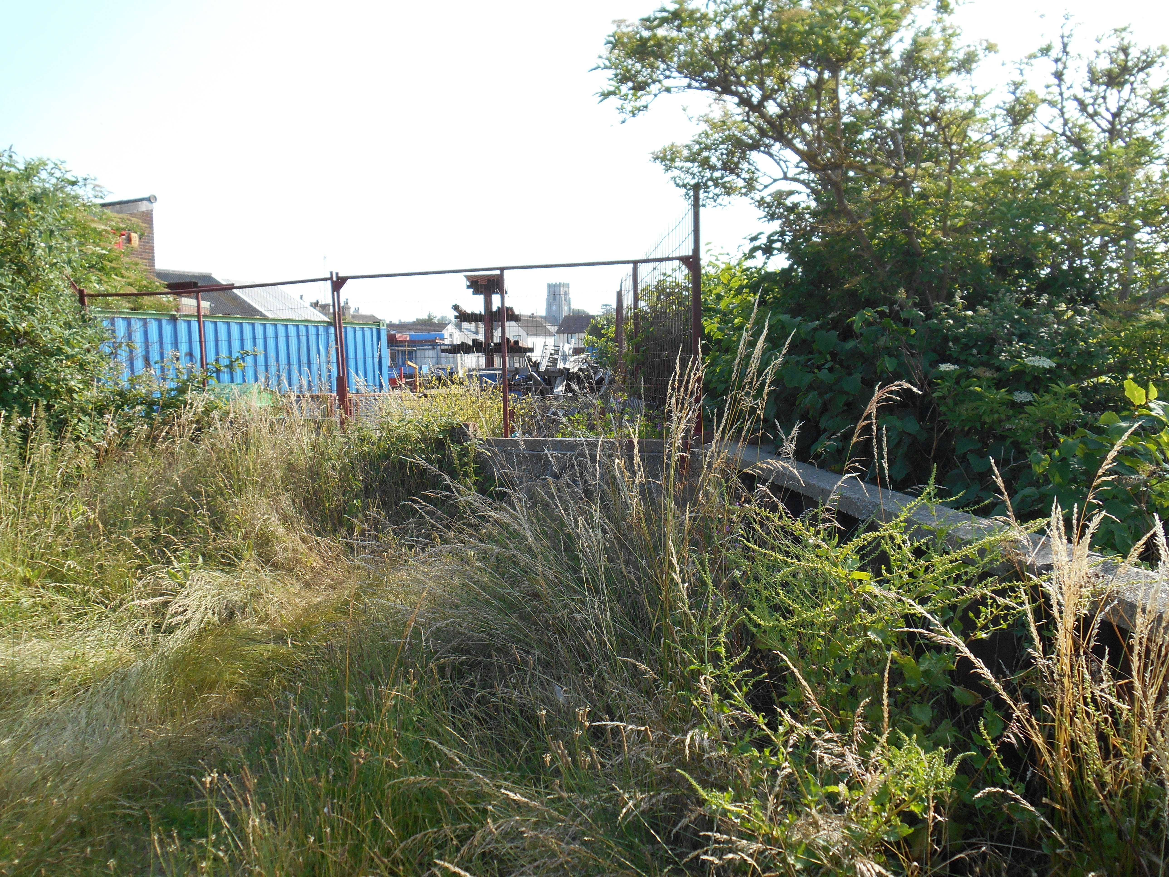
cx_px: 584
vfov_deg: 53.1
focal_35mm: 26
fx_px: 878
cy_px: 438
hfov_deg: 67.3
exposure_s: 1/320
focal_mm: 4.7
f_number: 3.4
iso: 80
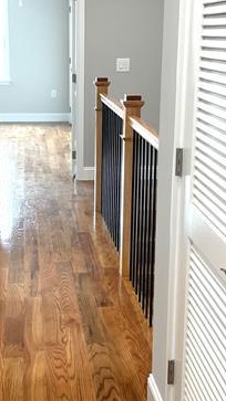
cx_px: 79
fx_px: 640
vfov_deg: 34.9
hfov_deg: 20.0
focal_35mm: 60
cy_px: 208
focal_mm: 4.2
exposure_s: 1/120
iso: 125
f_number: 1.6
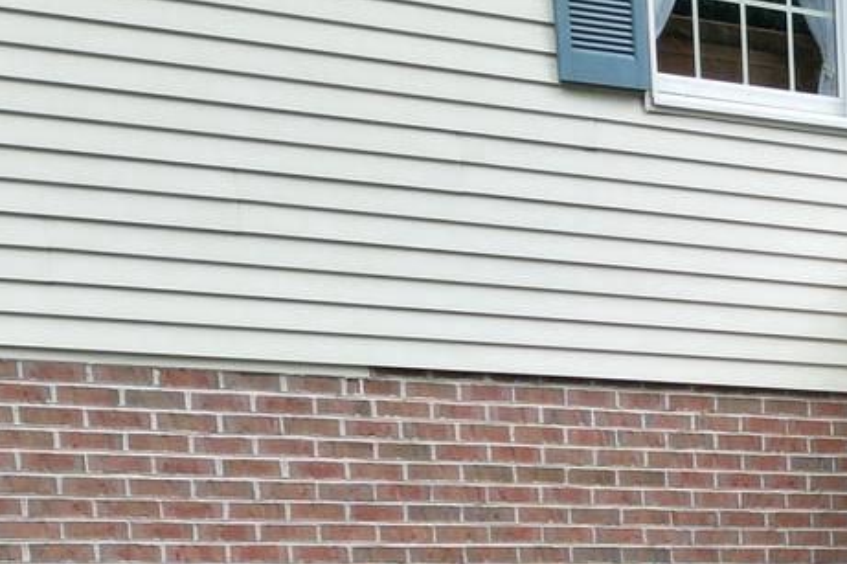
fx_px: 2611
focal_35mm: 111
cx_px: 1279
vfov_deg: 11.4
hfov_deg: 16.7
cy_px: 1053
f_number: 1.7
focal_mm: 6.72
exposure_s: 1/640
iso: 110
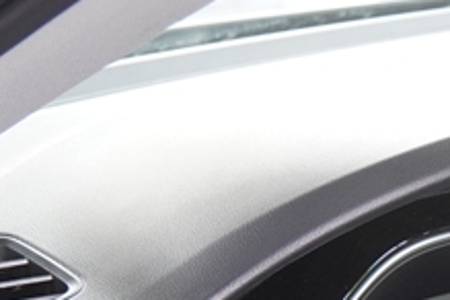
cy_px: 572
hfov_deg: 9.2
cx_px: 1011
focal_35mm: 203
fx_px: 2542
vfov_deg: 6.6
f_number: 4
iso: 800
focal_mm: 29
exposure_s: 1/60
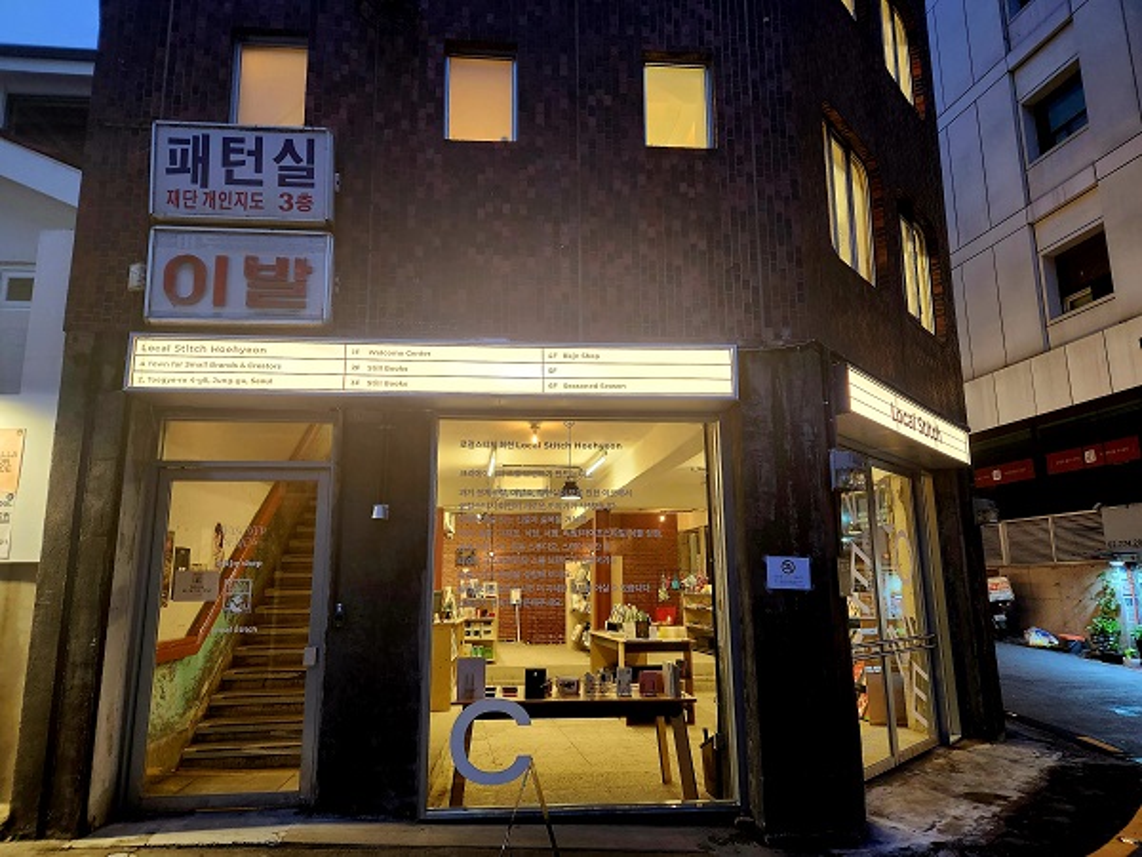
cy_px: 428
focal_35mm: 23
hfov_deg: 73.9
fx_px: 759
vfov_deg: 58.9
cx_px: 571
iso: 400
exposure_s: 1/120
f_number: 1.8
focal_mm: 5.4
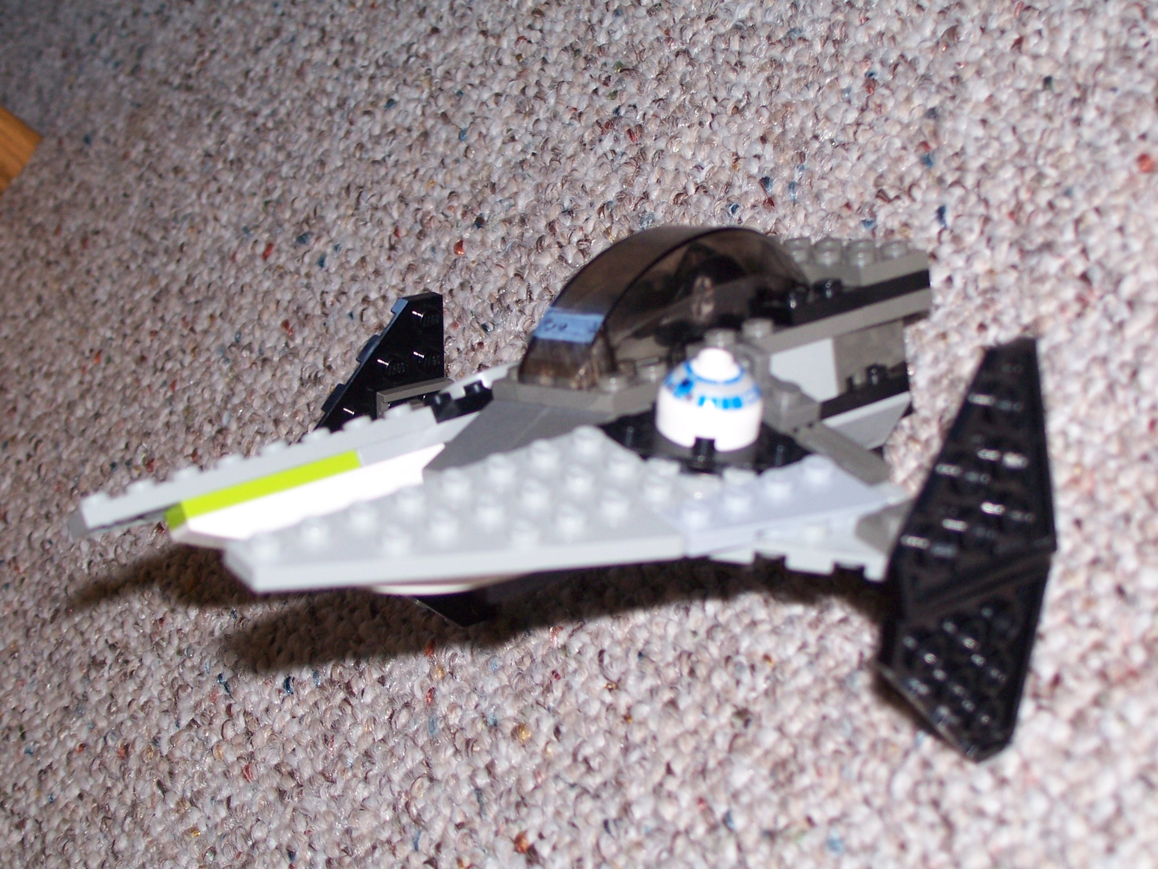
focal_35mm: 72
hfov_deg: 27.0
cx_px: 579
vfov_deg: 20.4
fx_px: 2409
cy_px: 434
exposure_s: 1/90
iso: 140
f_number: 3.4
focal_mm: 12.3
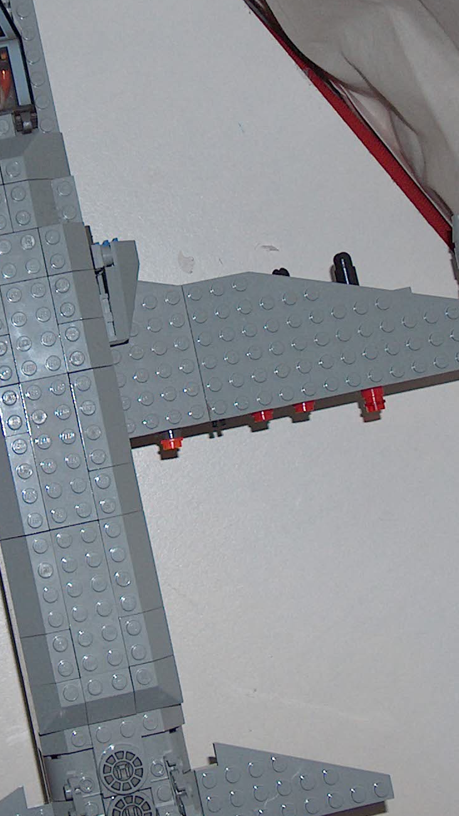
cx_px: 148
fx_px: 2077
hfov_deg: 12.6
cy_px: 352
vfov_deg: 22.2
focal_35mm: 96
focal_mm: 8.96
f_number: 2.8
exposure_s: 1/60
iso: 100
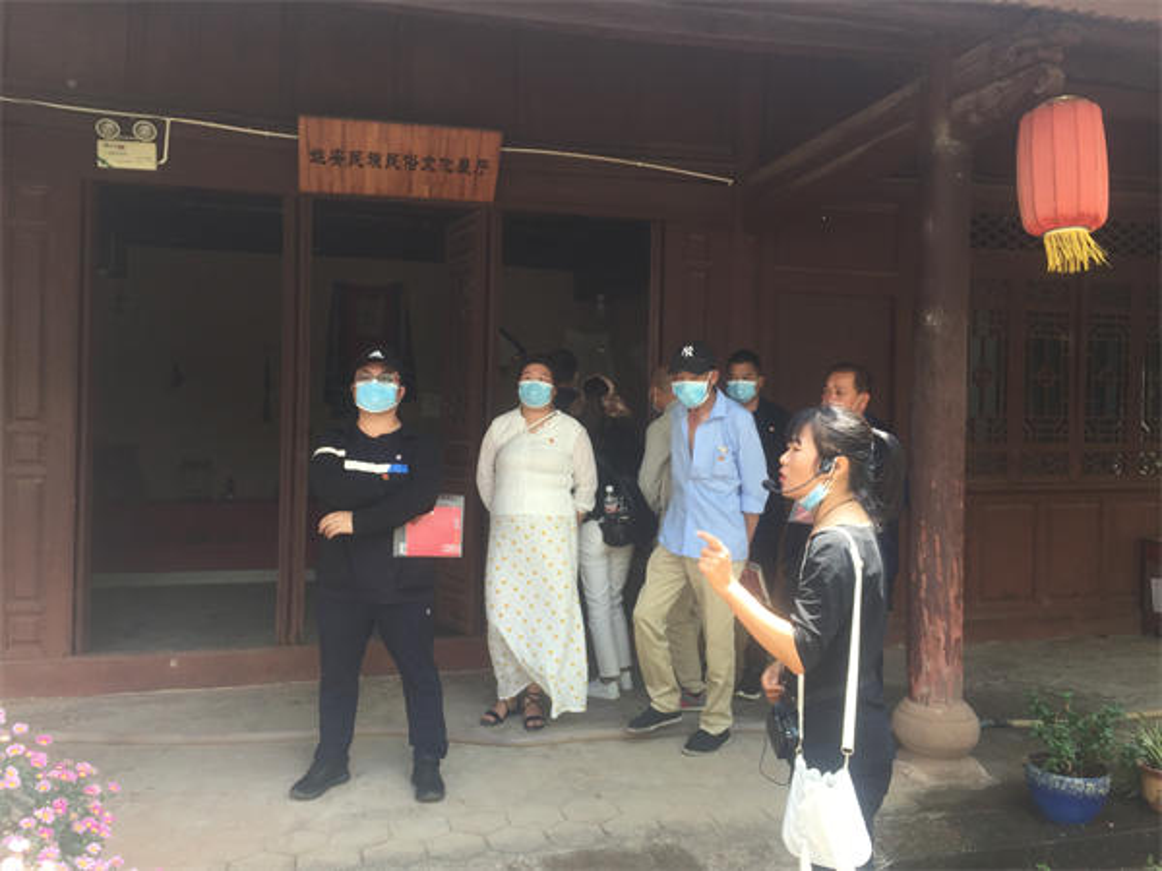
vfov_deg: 48.2
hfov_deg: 61.7
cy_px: 436
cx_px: 581
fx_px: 973
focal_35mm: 29
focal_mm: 4.15
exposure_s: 1/179
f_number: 2.2
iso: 32
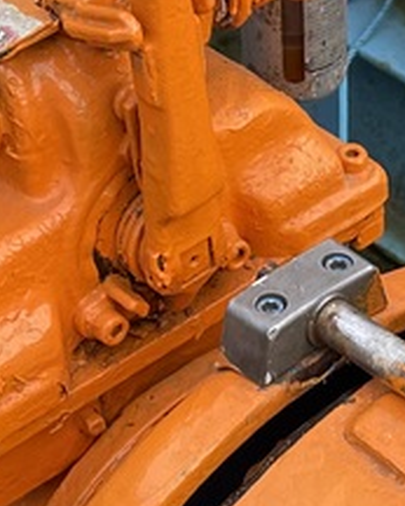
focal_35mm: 141
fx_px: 2111
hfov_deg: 10.7
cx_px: 550
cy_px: 682
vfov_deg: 13.1
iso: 100
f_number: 1.6
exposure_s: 1/121
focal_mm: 5.1
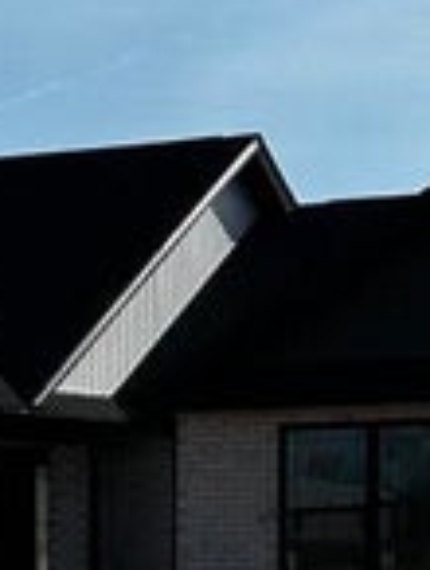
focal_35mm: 168
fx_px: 2774
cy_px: 789
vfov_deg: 11.4
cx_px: -27
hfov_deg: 8.8
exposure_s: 1/7042
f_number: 1.78
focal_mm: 6.86
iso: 80
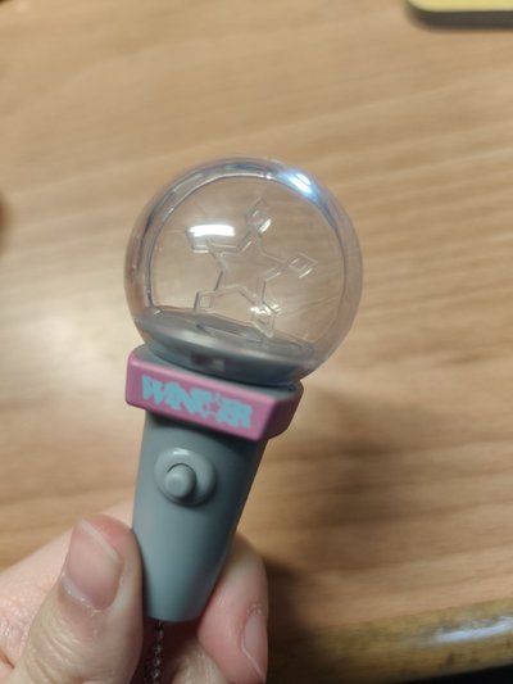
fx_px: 454
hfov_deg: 58.9
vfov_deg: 73.9
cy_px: 342
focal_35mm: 23
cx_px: 256
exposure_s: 1/60
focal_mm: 6.19
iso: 320
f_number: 1.65
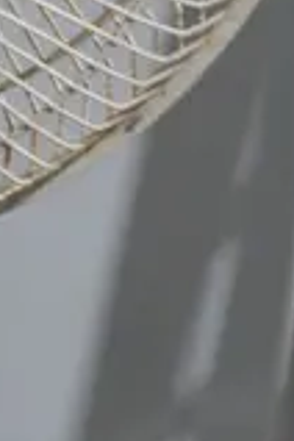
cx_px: -286
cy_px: 191
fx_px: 2634
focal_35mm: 215
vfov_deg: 9.6
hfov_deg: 6.2
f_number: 5
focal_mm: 16
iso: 320
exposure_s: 1/60
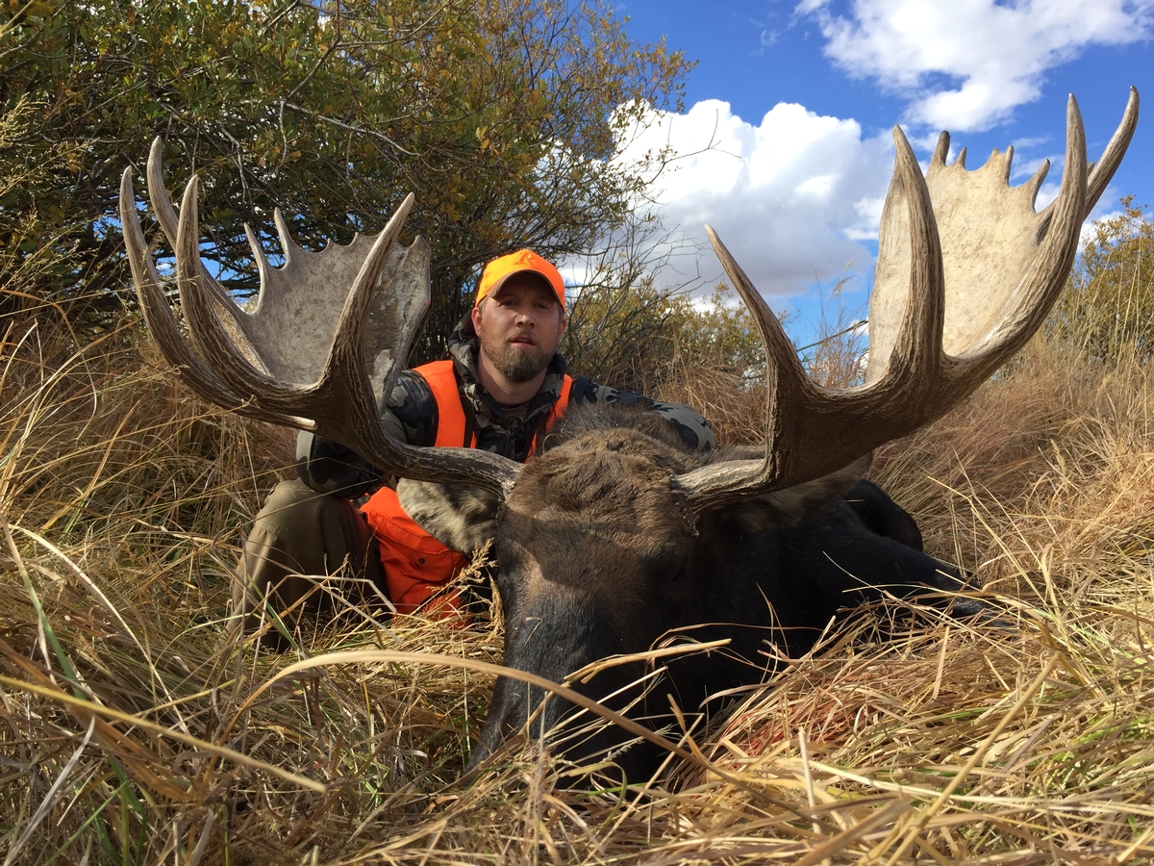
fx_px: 967
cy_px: 433
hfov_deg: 61.7
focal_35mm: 29
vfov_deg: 48.2
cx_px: 577
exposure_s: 1/842
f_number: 2.2
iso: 32
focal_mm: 4.15
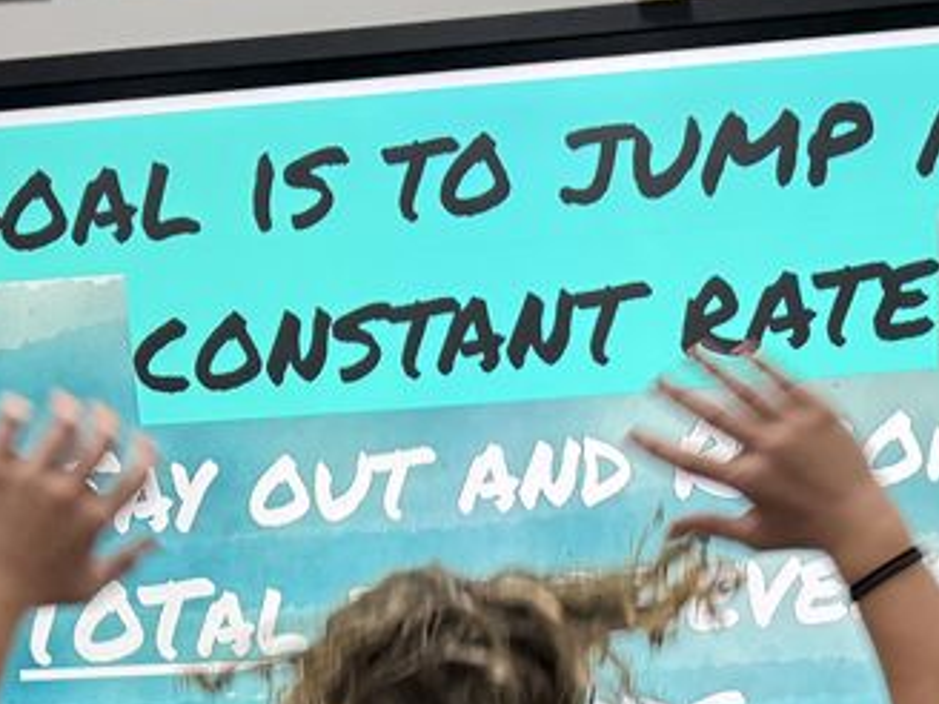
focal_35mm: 75
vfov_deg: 17.8
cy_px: 1013
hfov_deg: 26.0
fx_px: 2034
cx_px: 487
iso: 200
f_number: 1.78
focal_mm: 6.76
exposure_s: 1/120
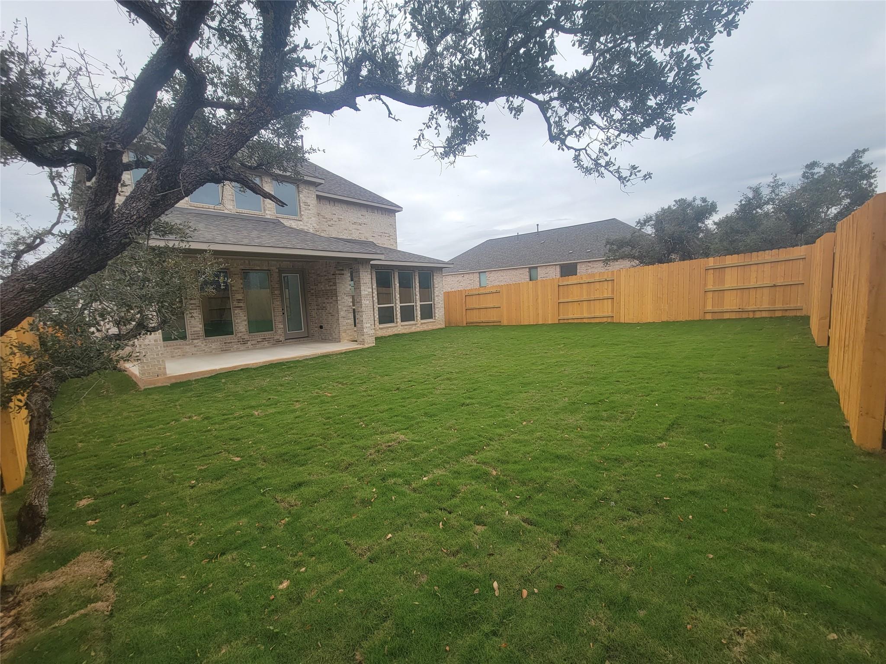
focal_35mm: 13
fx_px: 333
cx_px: 443
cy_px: 332
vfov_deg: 89.9
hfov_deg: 106.2
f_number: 2.2
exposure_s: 1/585
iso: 50
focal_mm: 2.2
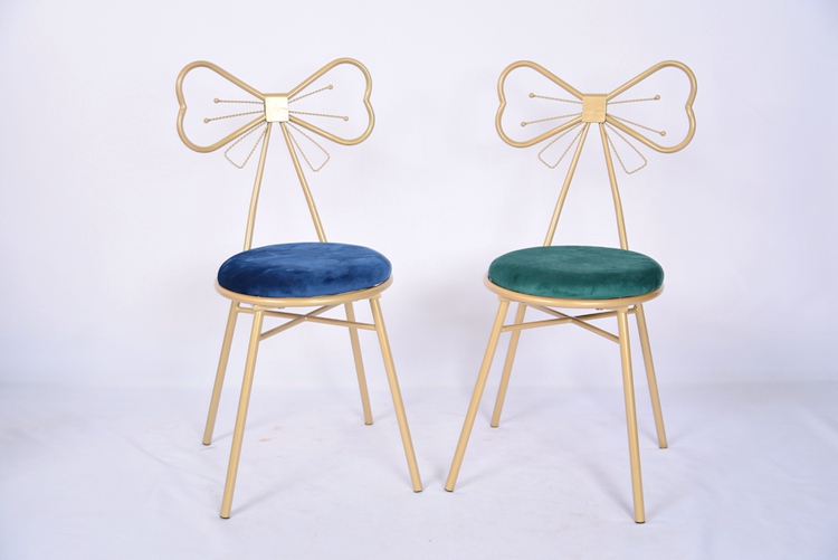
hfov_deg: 48.4
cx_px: 419
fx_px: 932
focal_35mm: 40
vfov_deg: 33.4
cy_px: 280
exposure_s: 1/10
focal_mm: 40
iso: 125
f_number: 4.2
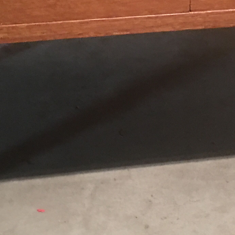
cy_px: 59
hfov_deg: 23.0
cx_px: 141
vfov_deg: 22.8
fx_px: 576
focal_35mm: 75
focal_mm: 4.15
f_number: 2.2
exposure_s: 1/4
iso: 160
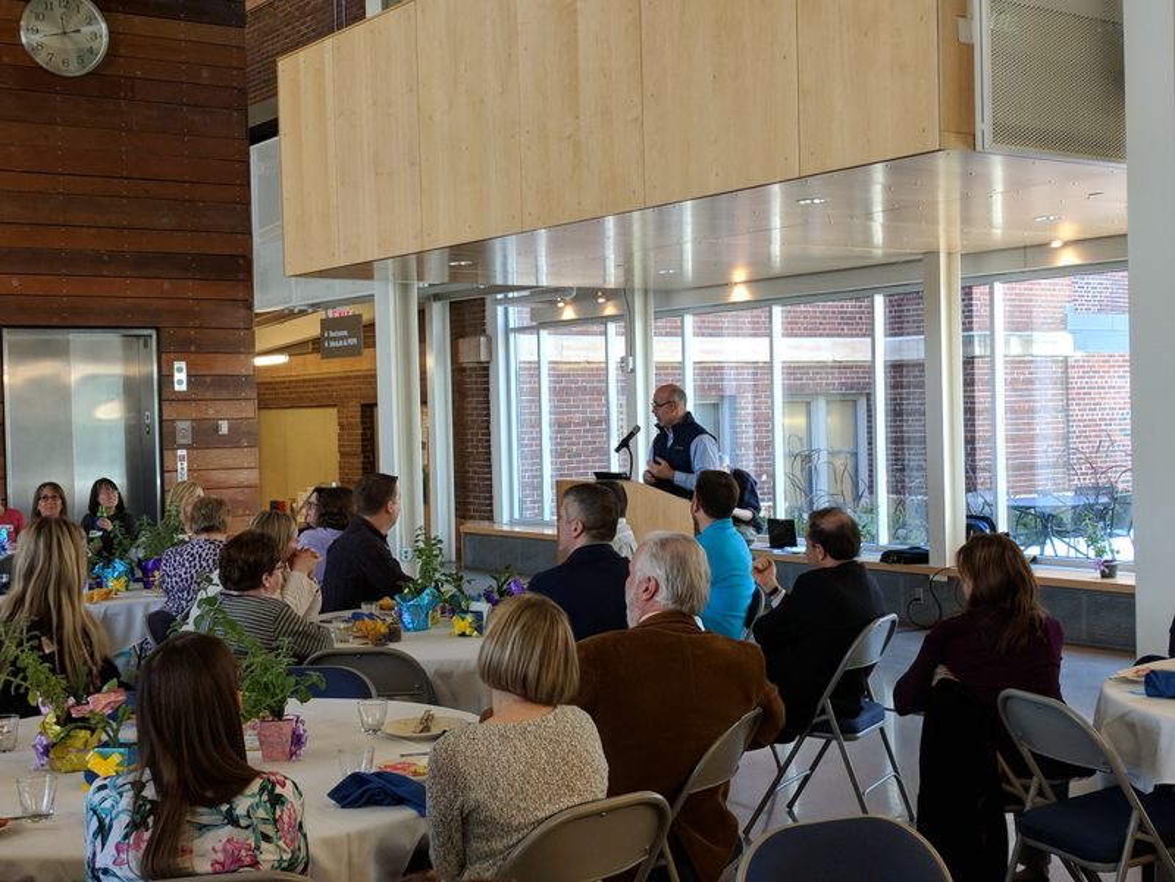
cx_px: 588
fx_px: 883
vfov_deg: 53.1
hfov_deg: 67.3
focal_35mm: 26
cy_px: 441
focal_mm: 4.67
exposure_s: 1/120
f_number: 2
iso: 199
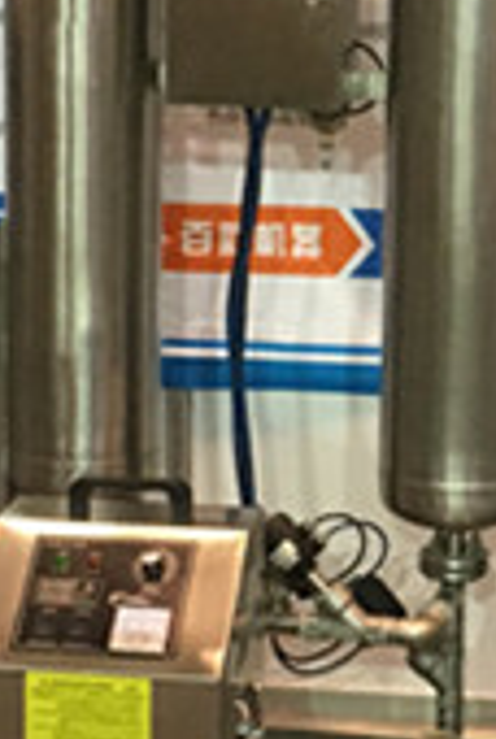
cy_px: 298
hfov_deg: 9.9
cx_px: 535
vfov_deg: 14.8
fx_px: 2840
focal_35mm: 138
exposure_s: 1/33
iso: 200
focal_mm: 4.15
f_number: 2.2
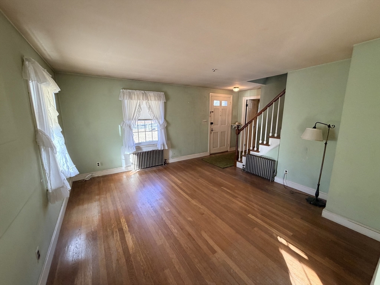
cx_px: 190
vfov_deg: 85.7
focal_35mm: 14
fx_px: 154
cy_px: 142
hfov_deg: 102.1
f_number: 2.2
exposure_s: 1/60
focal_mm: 2.22
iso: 200
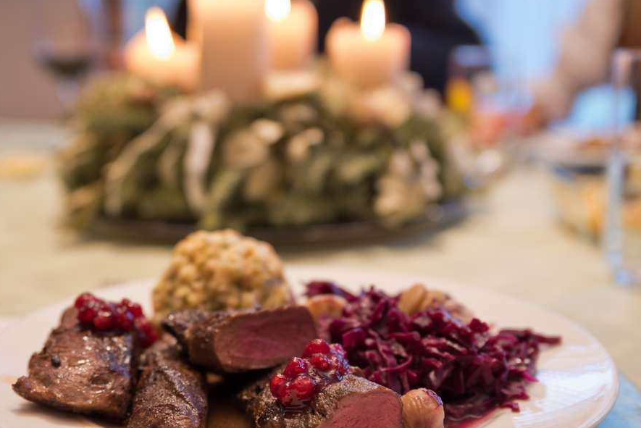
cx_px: 264
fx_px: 1051
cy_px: 271
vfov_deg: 23.0
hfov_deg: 33.8
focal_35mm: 59
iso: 100
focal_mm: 35
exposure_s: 1/15
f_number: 2.8
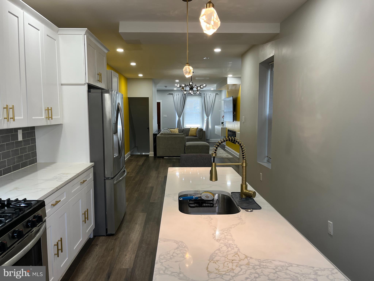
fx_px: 281
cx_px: 187
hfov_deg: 67.3
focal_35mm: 26
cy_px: 140
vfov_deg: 53.1
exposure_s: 1/120
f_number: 1.6
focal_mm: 5.1
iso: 125
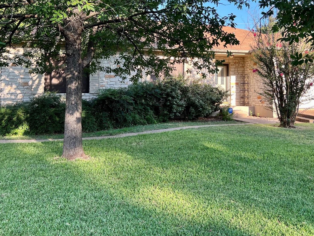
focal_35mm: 36
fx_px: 327
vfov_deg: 39.1
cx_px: 180
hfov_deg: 51.2
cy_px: 74
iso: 50
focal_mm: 5.7
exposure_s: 1/427
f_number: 1.5
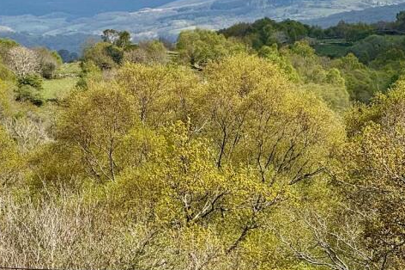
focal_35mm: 271
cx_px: 2
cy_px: 57
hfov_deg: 7.6
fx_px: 3047
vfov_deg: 5.1
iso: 50
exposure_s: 1/1342
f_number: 2.8
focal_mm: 15.66
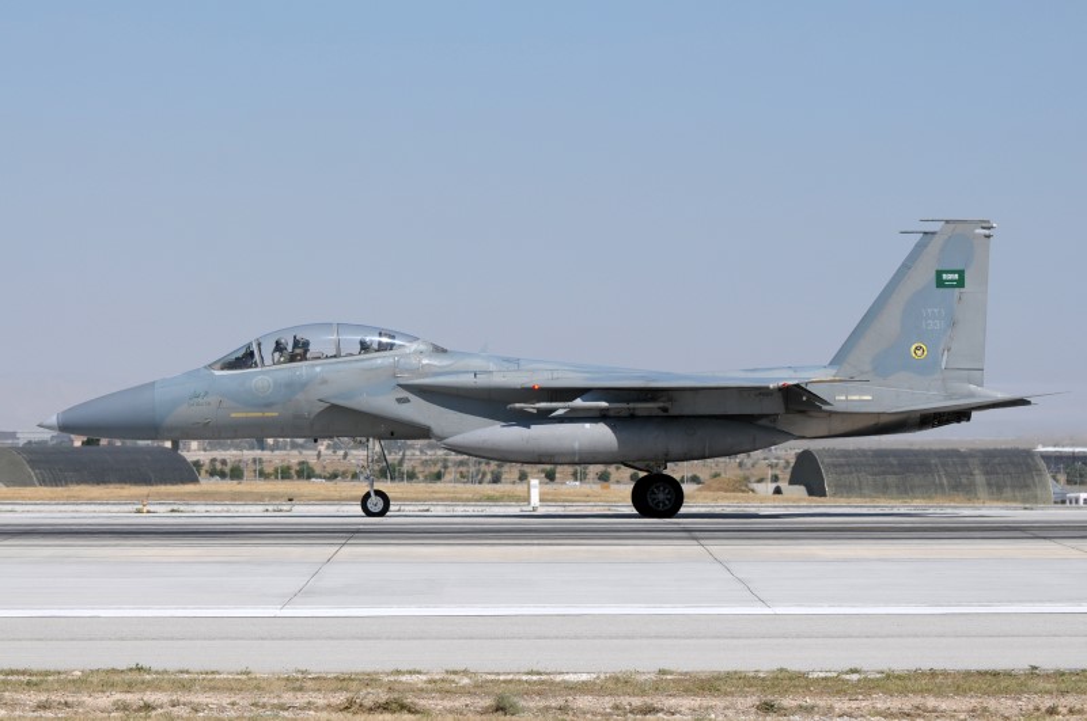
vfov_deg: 11.4
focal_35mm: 120
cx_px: 544
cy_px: 360
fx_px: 3618
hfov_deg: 17.1
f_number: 8
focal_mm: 80
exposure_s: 1/1000
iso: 200
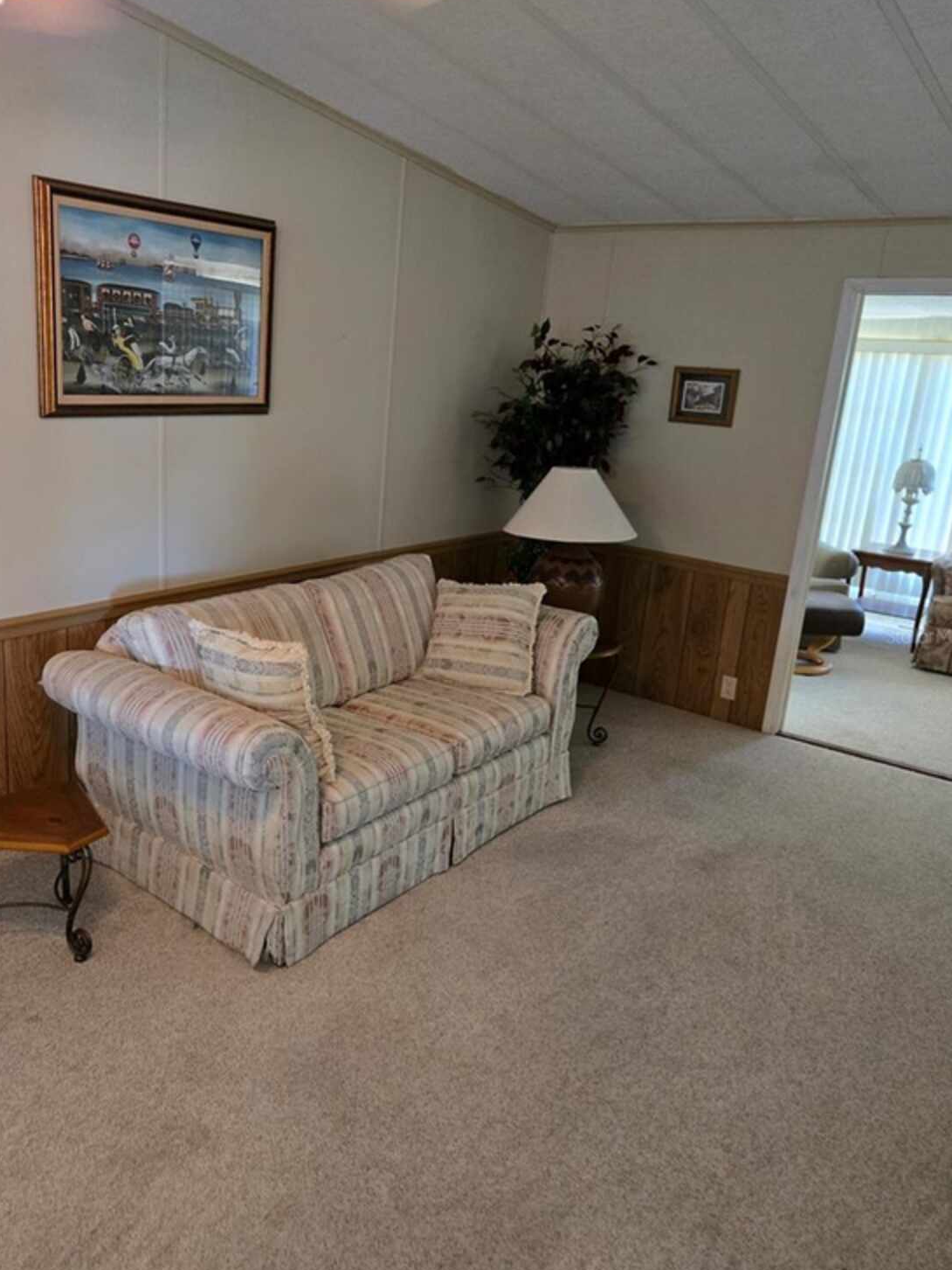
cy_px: 635
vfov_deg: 65.3
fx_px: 990
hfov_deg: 51.2
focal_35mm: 27
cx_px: 414
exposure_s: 1/60
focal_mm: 5.4
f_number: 1.8
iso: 800
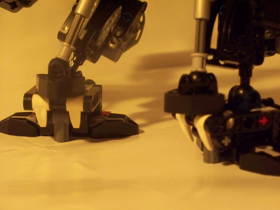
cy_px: 105
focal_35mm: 103
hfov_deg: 19.1
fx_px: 833
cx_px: 140
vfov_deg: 14.4
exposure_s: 1/40
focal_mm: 22.05
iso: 400
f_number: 3.8
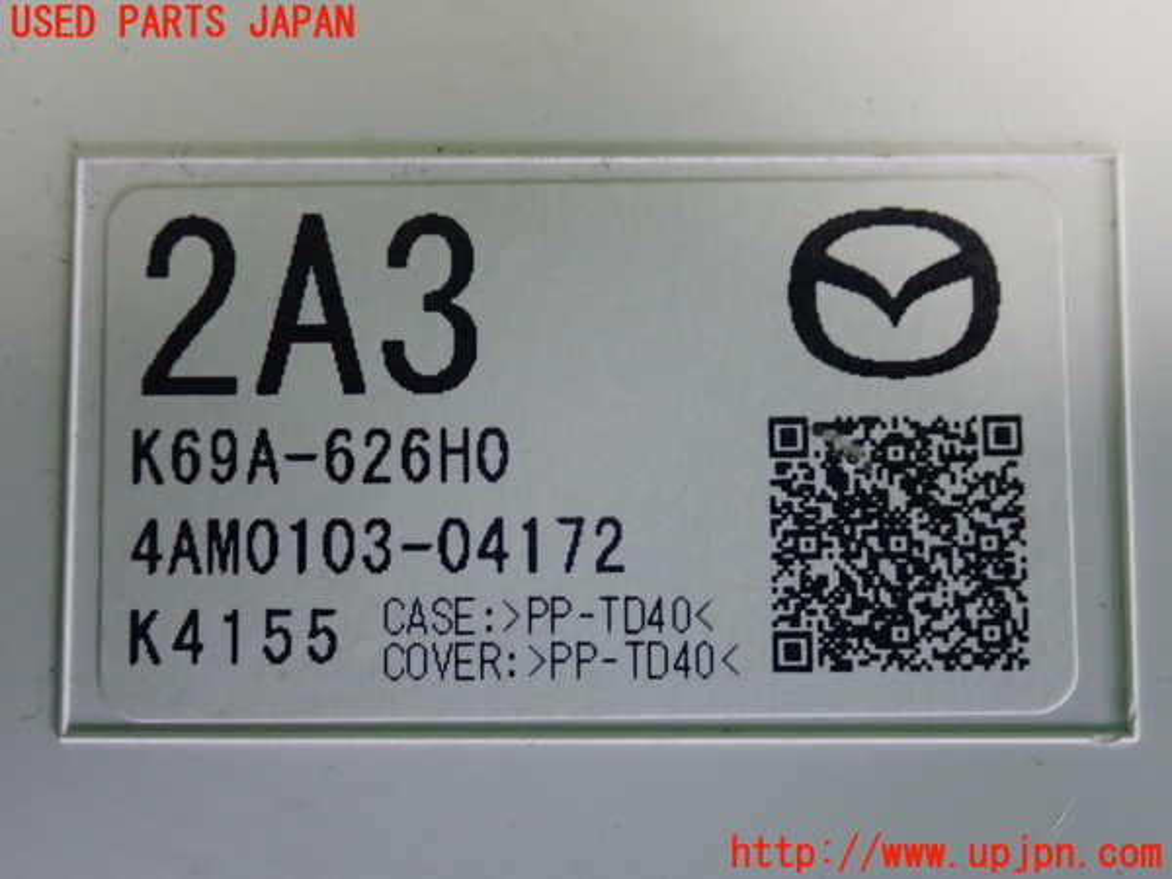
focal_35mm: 46
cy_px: 440
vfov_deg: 31.5
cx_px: 586
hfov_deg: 41.2
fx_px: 1557
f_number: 3.1
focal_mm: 8.41
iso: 800
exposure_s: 1/50
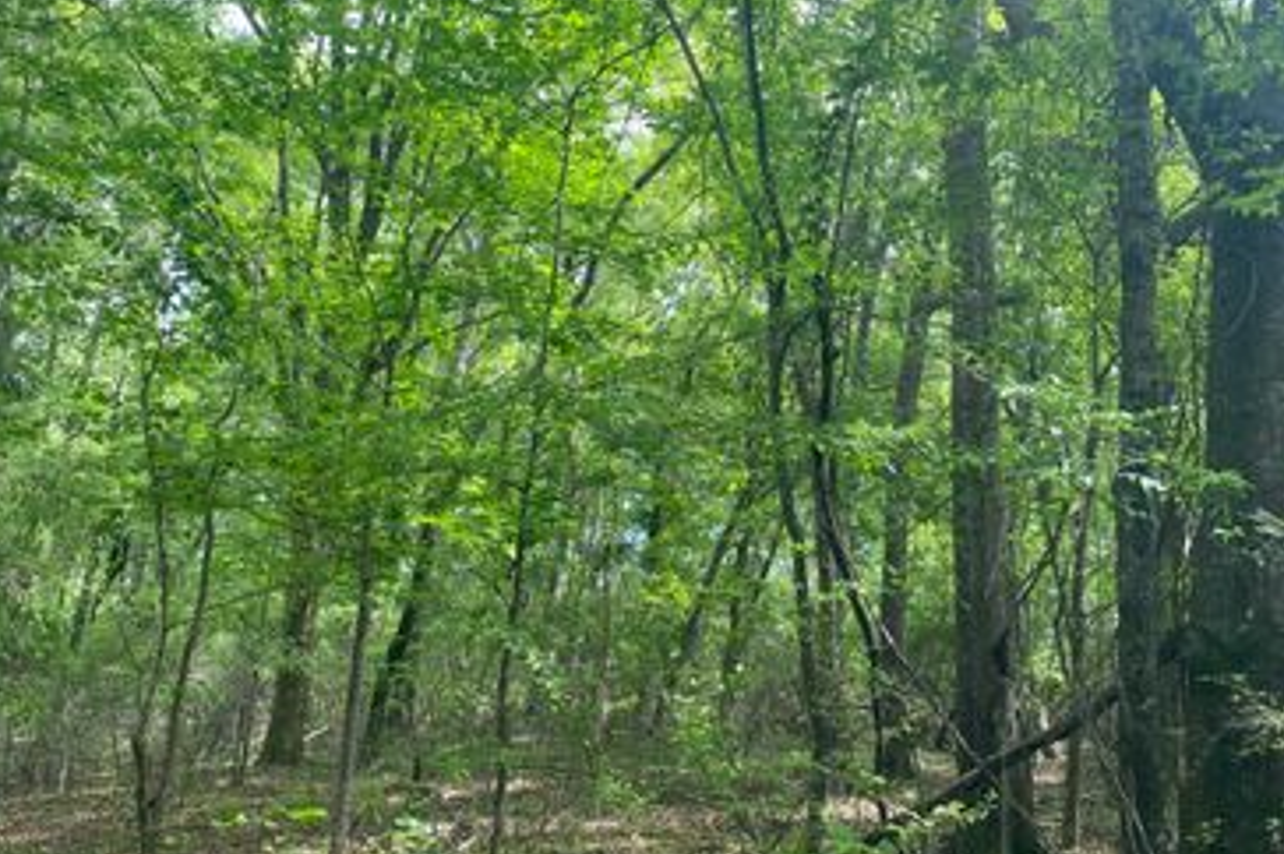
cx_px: 691
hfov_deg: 58.7
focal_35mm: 32
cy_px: 436
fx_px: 1140
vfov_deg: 41.0
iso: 32
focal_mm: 4.25
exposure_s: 1/121
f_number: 1.8
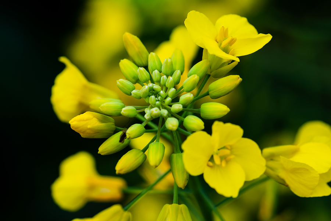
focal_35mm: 158
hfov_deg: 13.0
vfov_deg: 8.7
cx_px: 166
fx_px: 1448
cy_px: 110
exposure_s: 1/160
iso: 320
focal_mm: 105
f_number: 9
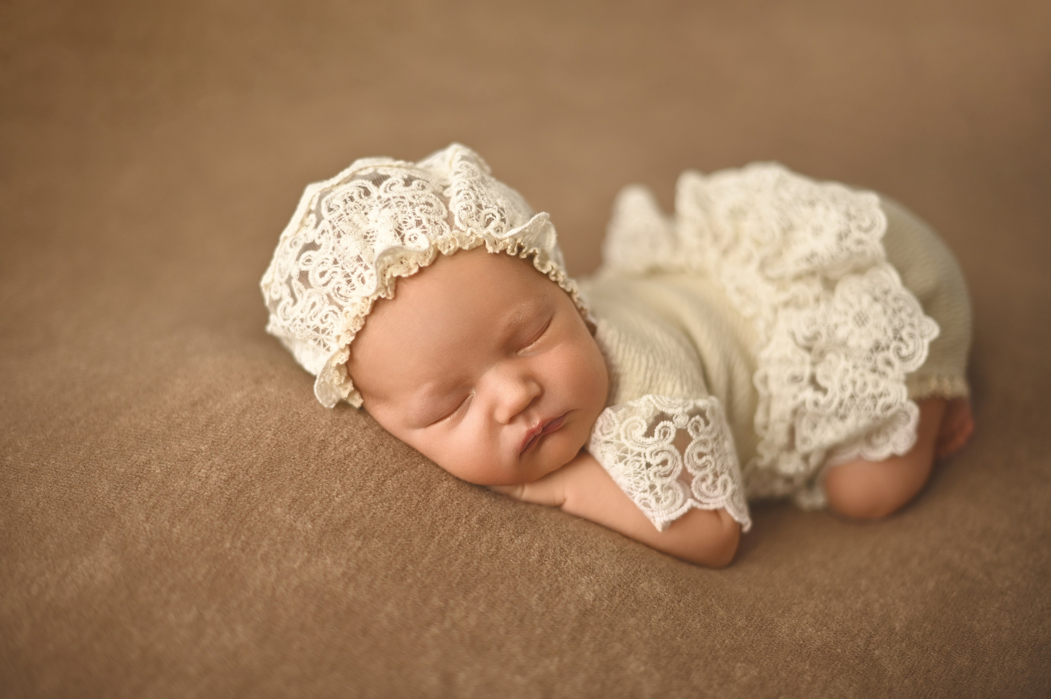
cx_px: 526
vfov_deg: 27.0
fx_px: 1459
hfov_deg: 39.6
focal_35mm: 50
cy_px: 350
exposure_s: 1/400
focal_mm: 50
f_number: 1.6
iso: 160
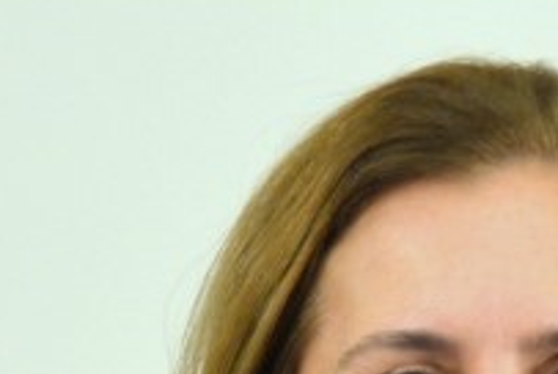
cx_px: 730
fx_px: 8180
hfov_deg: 3.9
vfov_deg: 2.6
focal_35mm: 527
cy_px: 1042
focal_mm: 62
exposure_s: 1/60
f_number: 4.8
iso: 560
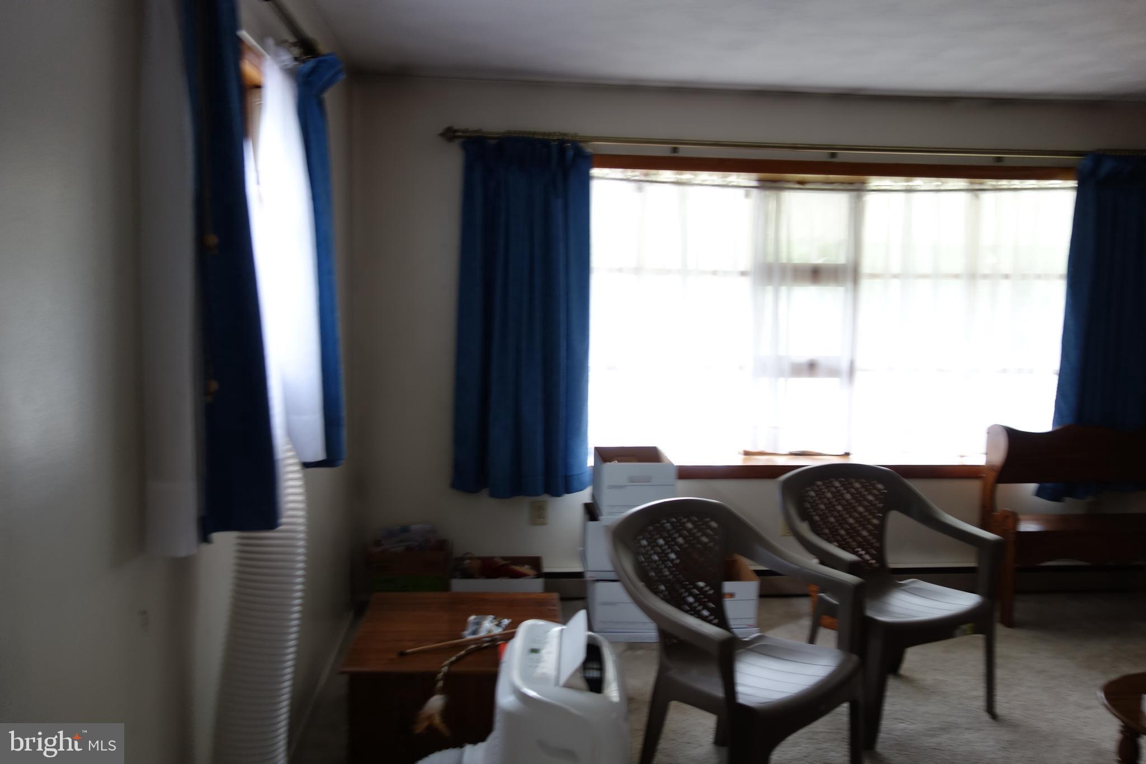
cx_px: 573
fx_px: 891
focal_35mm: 28
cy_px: 382
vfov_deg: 46.4
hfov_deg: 65.5
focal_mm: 10.4
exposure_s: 1/30
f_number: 2
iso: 200
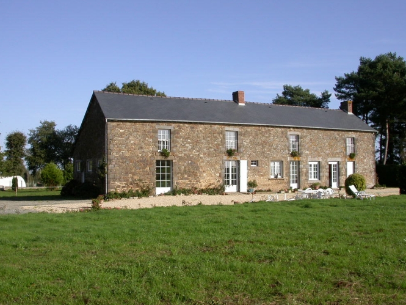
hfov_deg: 47.9
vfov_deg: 36.8
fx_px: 458
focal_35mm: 39
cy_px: 150
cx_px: 204
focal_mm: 7.85
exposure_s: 1/359
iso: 100
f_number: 7.5
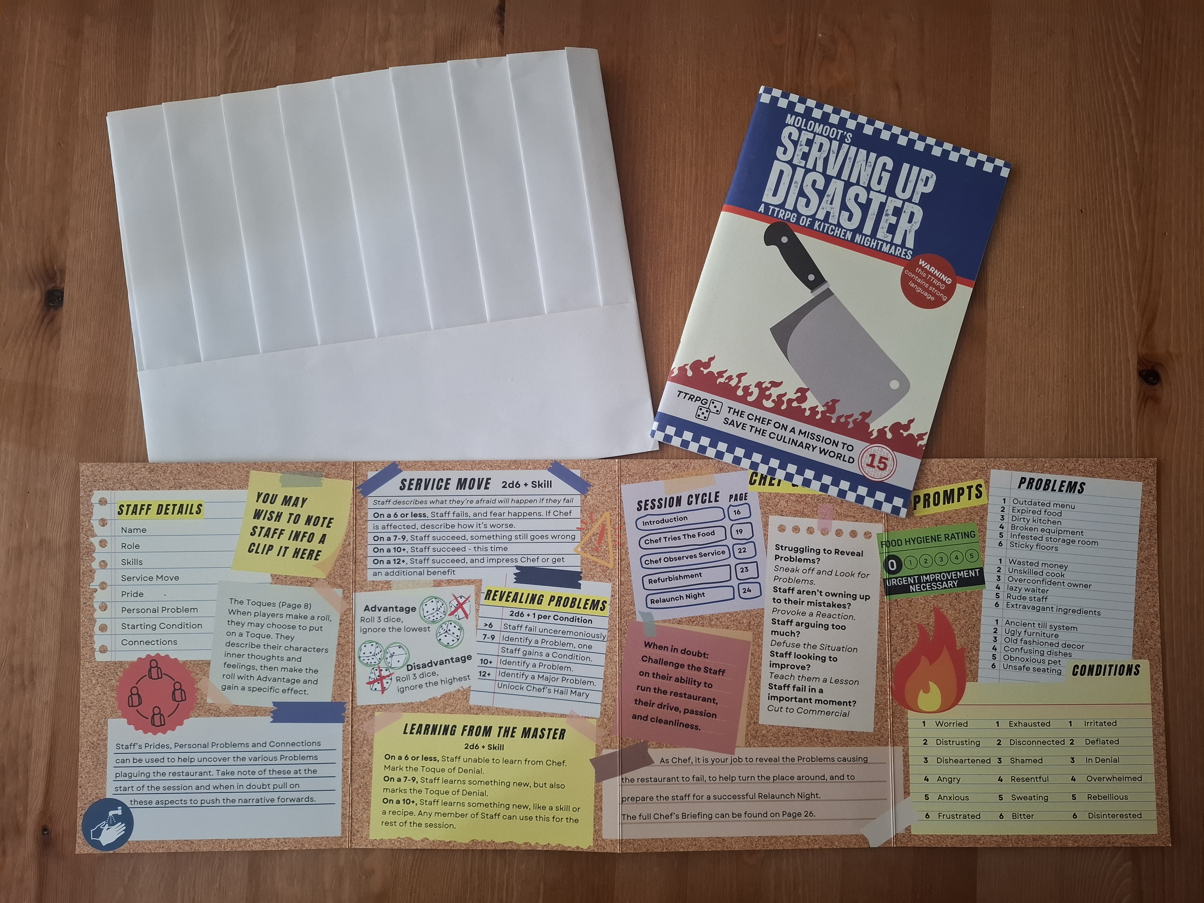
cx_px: 602
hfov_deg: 73.9
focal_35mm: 23
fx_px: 800
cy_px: 452
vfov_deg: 58.9
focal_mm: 5.54
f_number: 1.8
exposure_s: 1/100
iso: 250
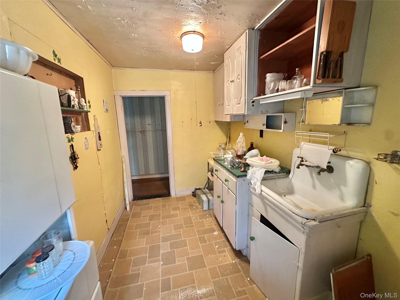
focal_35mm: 14
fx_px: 162
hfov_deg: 102.1
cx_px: 200
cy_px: 150
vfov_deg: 85.7
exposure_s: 1/60
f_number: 2.2
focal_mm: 2.22
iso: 640
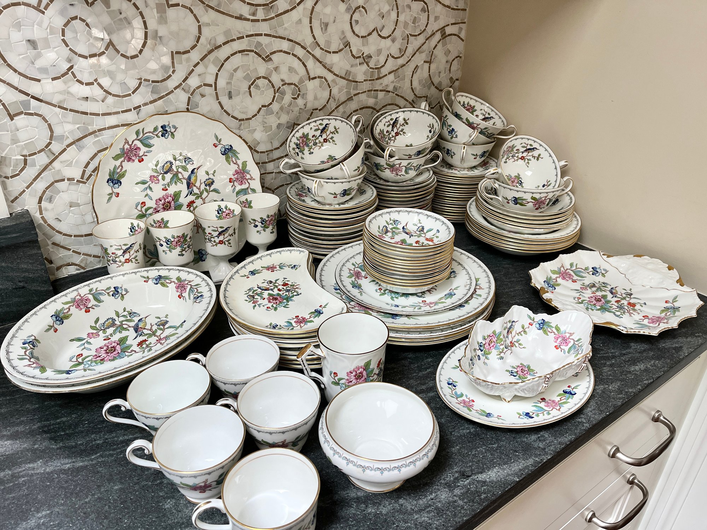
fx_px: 531
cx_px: 354
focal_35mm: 26
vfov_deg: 53.1
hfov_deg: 67.3
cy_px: 265
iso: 125
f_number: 1.6
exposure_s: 1/121
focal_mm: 5.1
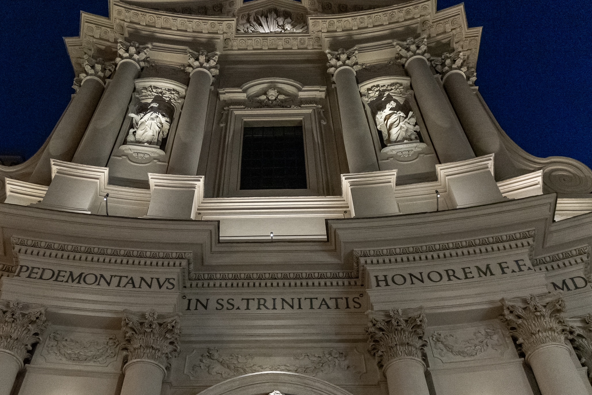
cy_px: 208
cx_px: 267
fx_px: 576
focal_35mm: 35
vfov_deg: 37.9
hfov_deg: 54.3
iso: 12800
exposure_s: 1/125
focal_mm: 24
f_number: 2.8
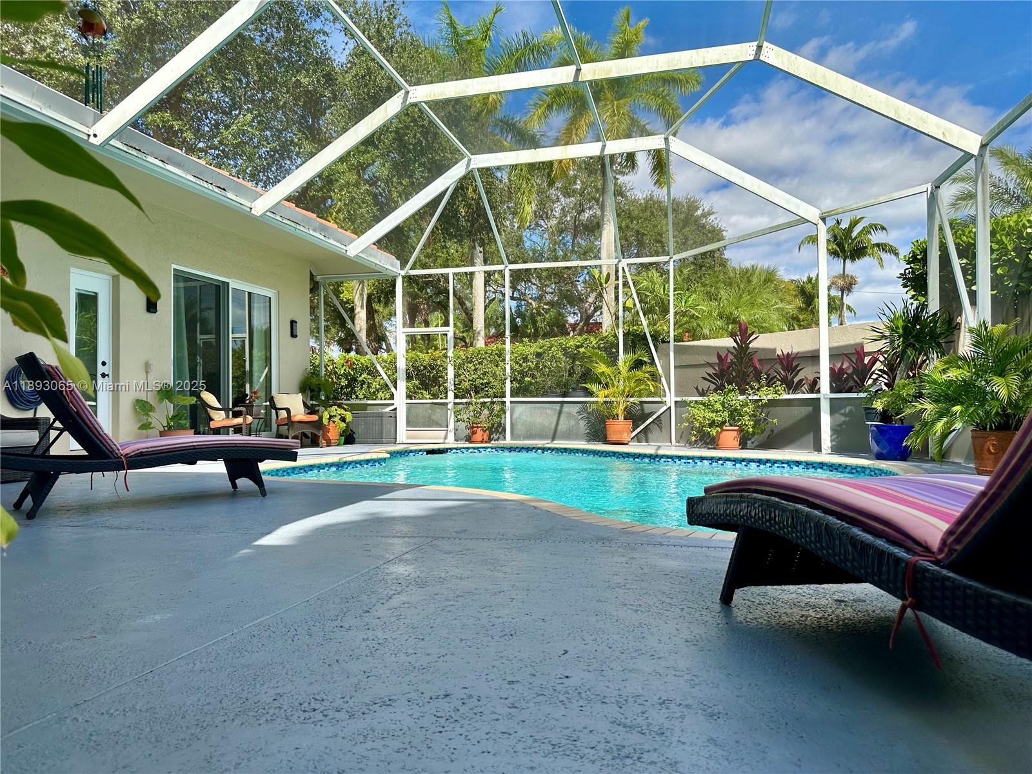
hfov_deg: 71.6
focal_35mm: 24
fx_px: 716
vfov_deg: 56.8
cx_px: 516
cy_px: 387
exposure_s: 1/2410
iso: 80
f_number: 1.78
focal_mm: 6.86
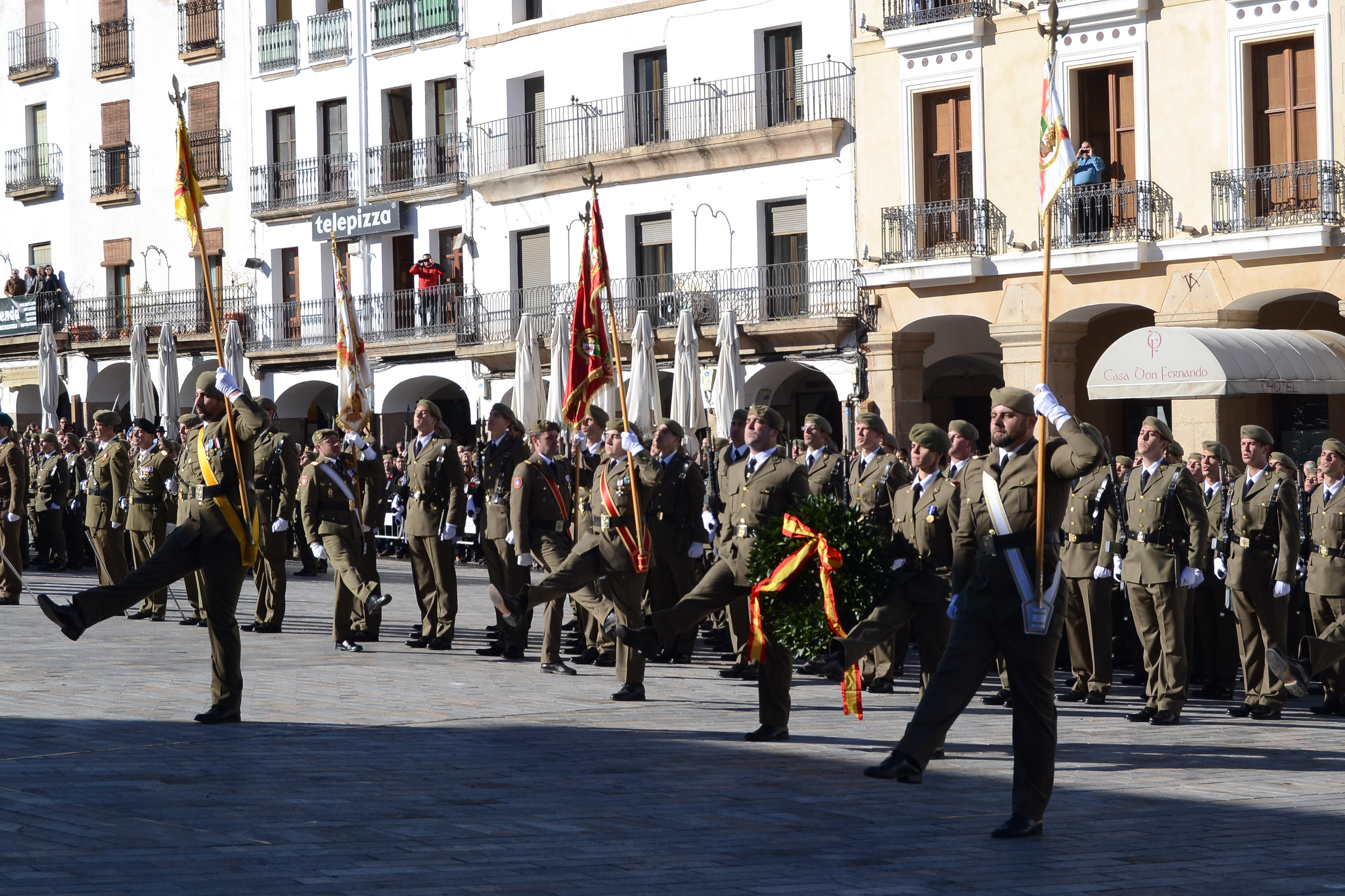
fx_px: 2690
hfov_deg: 28.1
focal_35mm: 72
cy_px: 448
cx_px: 672
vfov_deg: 18.9
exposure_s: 1/400
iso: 200
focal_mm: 48
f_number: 10
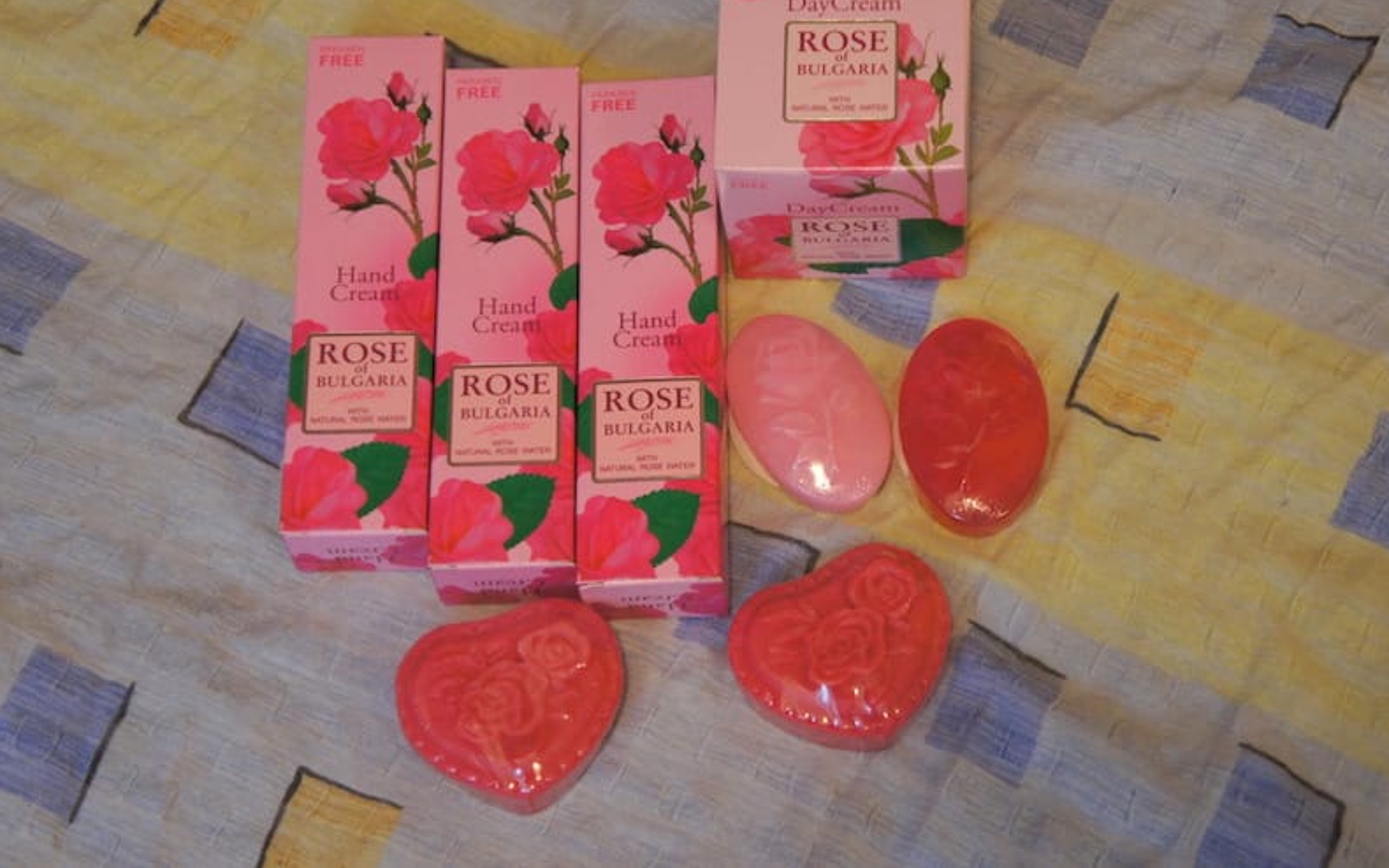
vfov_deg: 20.0
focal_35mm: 65
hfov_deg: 31.5
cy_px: 402
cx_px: 700
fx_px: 2461
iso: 1600
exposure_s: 1/60
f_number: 5
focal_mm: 42
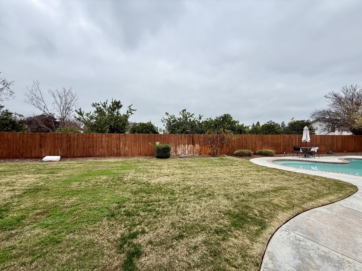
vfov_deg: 85.7
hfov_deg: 102.1
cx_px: 181
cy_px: 136
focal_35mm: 14
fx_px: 146
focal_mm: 2.22
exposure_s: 1/490
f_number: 2.2
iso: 50
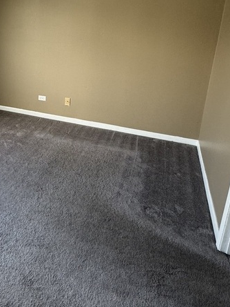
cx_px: -7
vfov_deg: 52.5
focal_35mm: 34
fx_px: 301
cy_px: 94
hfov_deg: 36.9
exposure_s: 1/99
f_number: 2.2
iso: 160
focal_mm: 2.22
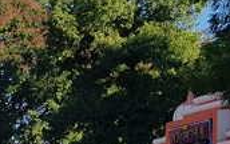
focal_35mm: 129
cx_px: -168
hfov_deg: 14.5
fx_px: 810
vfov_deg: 8.8
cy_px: 397
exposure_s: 1/2208
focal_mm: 4.2
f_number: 1.7
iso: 40
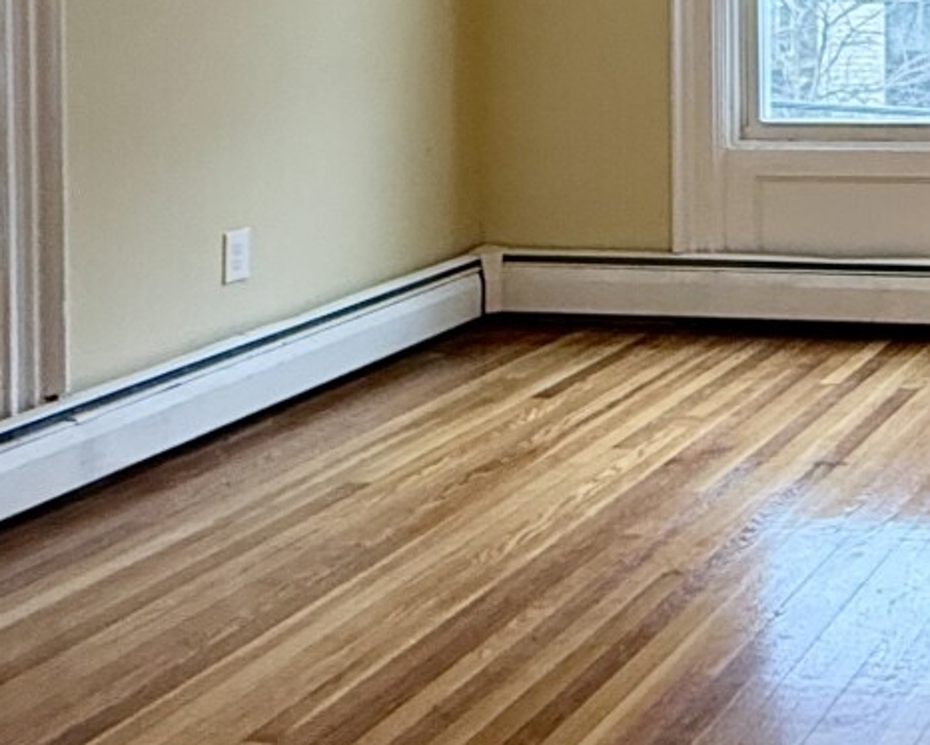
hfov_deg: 25.6
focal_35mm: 60
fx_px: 1652
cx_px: 1299
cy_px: -90
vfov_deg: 23.7
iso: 200
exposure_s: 1/120
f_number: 2.2
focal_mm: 2.22
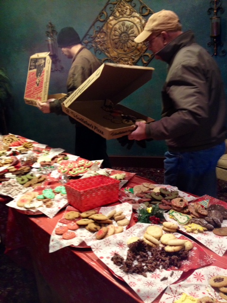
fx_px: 306
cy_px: 152
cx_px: 114
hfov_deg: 40.7
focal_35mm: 35
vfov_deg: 52.6
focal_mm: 4.28
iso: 250
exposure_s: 1/20
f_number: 2.4
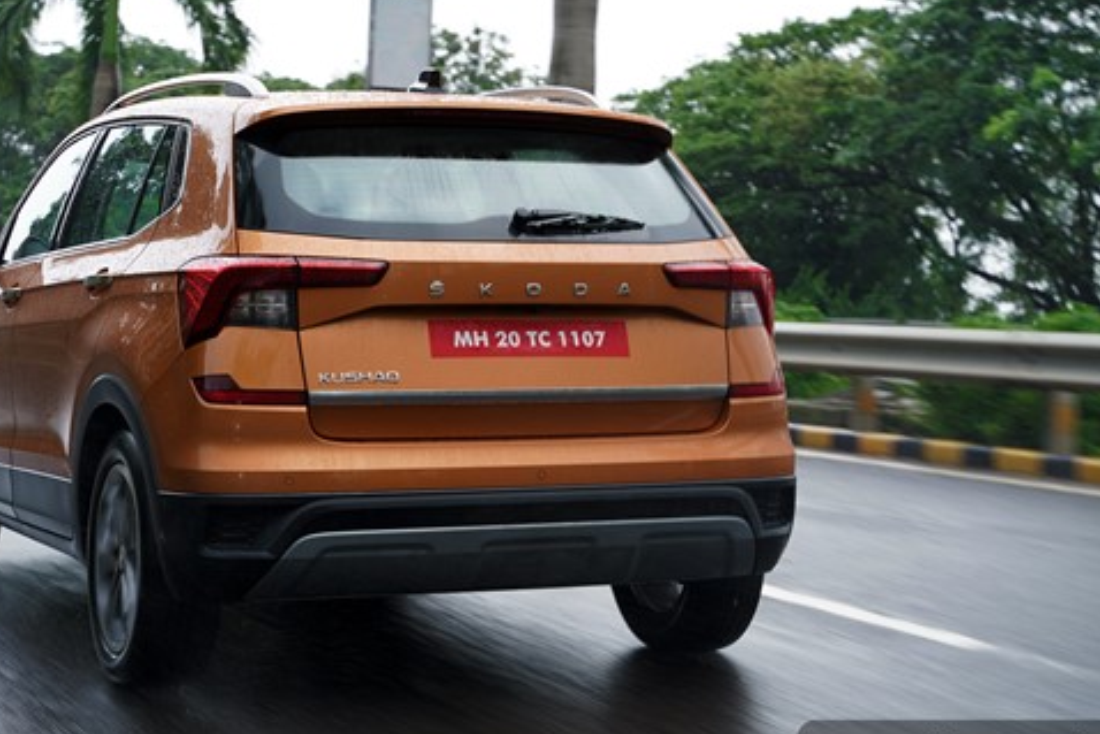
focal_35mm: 74
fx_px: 2262
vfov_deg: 18.4
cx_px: 509
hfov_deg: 27.3
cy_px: 318
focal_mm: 59
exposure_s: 1/100
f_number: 5
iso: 100
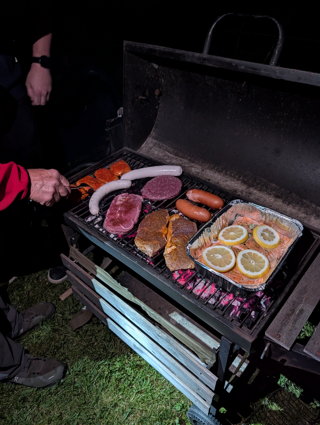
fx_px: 295
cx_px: 160
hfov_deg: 56.9
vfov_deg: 71.5
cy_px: 212
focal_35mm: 24
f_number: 1.68
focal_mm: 6.9
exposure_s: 1/30.2
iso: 382
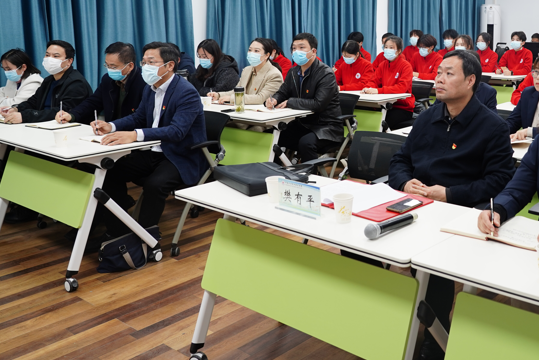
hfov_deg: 46.7
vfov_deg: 32.9
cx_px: 406
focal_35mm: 40
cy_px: 104
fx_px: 599
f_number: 4.5
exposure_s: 1/30
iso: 200
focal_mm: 24
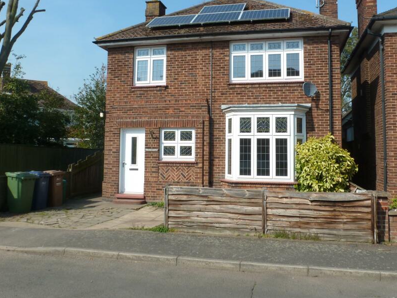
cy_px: 119
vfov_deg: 45.2
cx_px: 214
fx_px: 356
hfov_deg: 58.3
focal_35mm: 31
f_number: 4.5
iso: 100
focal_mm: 4.3
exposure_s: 1/500
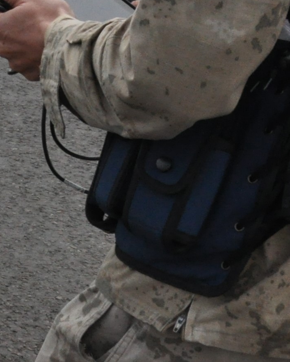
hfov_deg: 9.6
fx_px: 1537
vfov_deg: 13.1
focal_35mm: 143
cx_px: -402
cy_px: -86
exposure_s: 1/640
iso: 1000
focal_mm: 21
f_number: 14
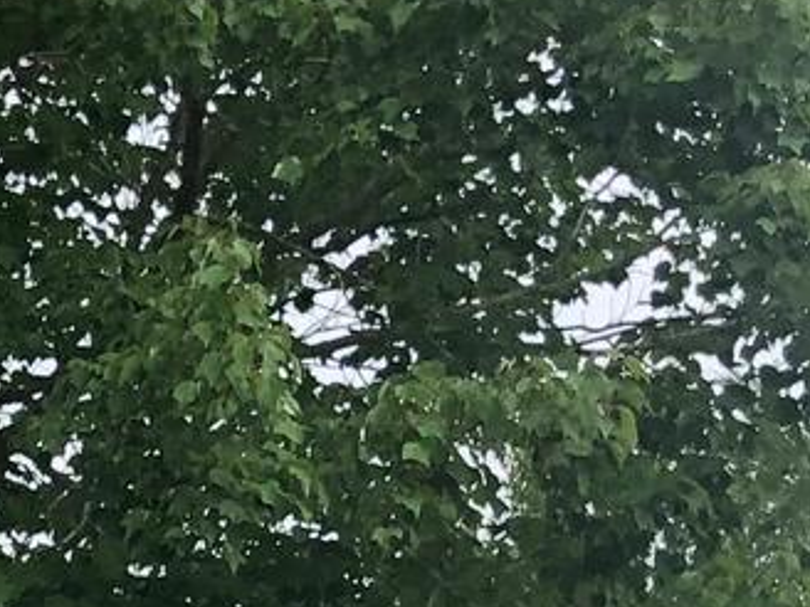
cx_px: -370
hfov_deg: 10.9
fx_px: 4095
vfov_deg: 7.6
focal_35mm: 175
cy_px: 1703
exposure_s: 1/545
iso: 20
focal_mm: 4
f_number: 1.8
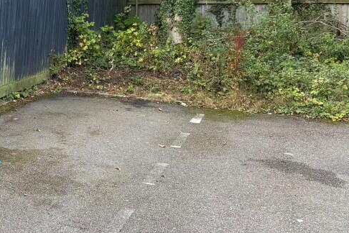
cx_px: -1
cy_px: 68
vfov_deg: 23.6
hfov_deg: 32.2
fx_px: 553
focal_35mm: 57
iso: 80
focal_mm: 5.96
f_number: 1.6
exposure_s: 1/238
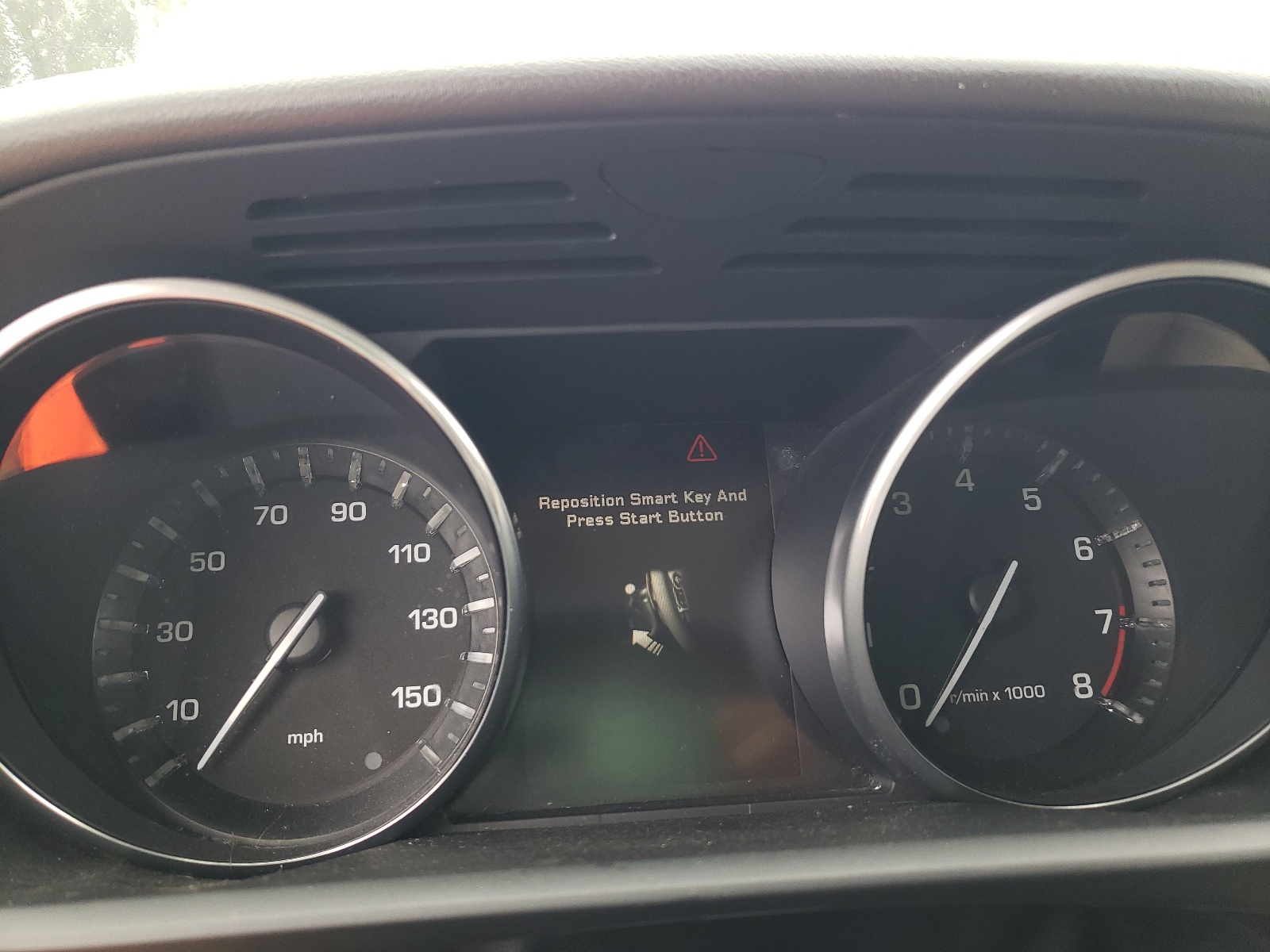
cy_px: 476
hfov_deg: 67.3
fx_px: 954
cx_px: 635
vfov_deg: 53.1
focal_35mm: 26
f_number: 1.5
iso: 86
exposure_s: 1/120
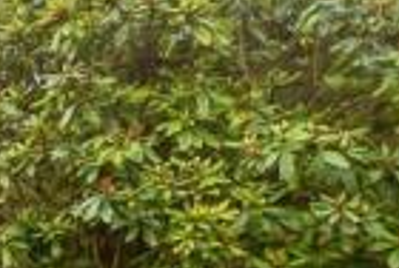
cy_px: 232
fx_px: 777
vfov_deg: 19.3
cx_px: -309
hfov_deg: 20.6
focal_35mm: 70
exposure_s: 1/60
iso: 160
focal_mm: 10
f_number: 8
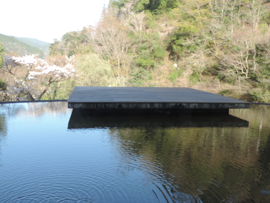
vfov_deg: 42.9
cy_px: 102
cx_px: 135
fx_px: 257
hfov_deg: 55.4
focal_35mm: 33
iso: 80
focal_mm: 5.8
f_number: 3.2
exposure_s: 1/125
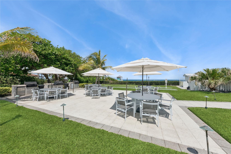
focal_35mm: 13
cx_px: 116
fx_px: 83
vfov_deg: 85.3
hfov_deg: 108.4
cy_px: 77
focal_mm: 13
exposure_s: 1/1250
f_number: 8
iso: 160
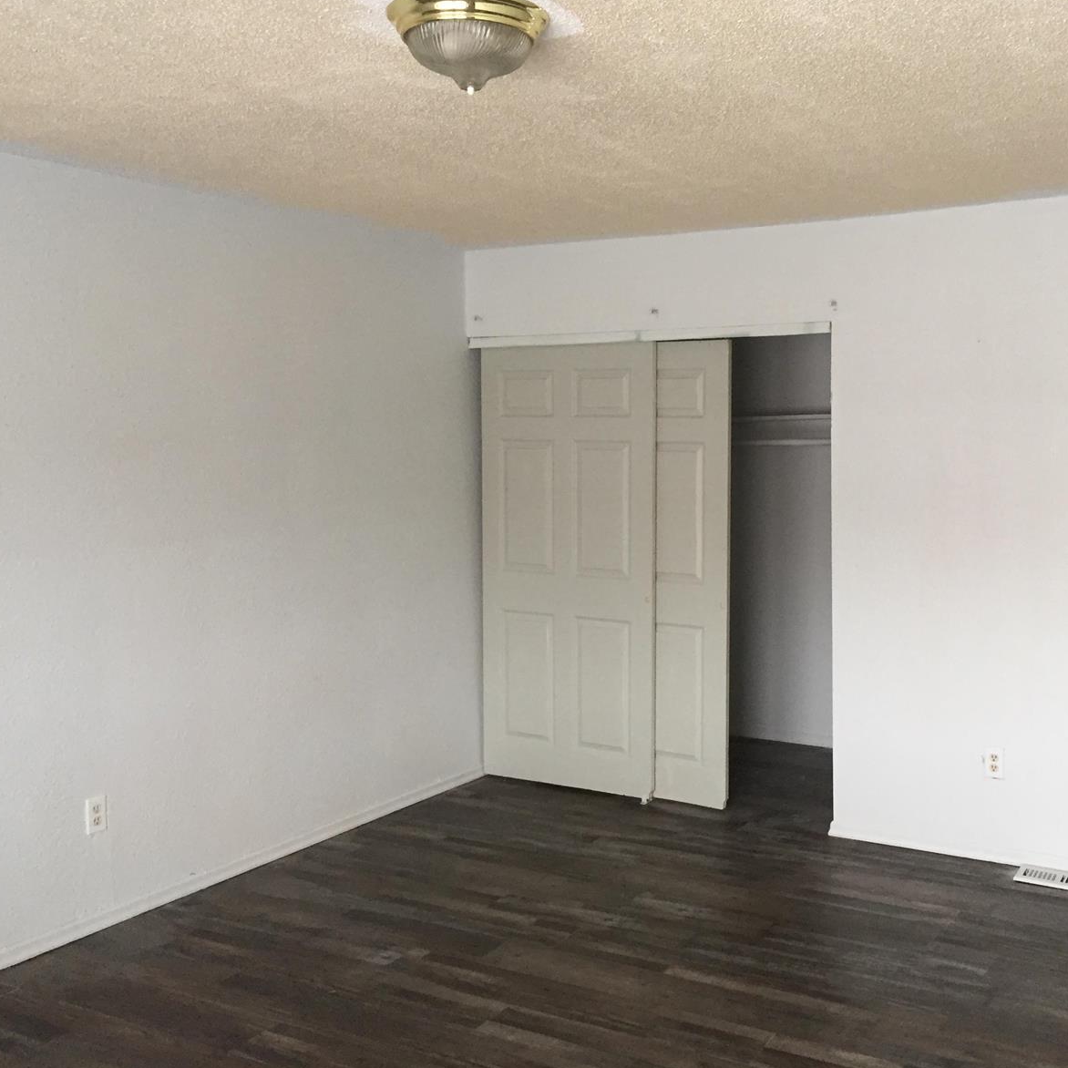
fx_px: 1222
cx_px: 678
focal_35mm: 35
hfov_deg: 46.7
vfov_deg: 47.2
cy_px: 526
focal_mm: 4.15
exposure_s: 1/30
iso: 125
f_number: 2.2
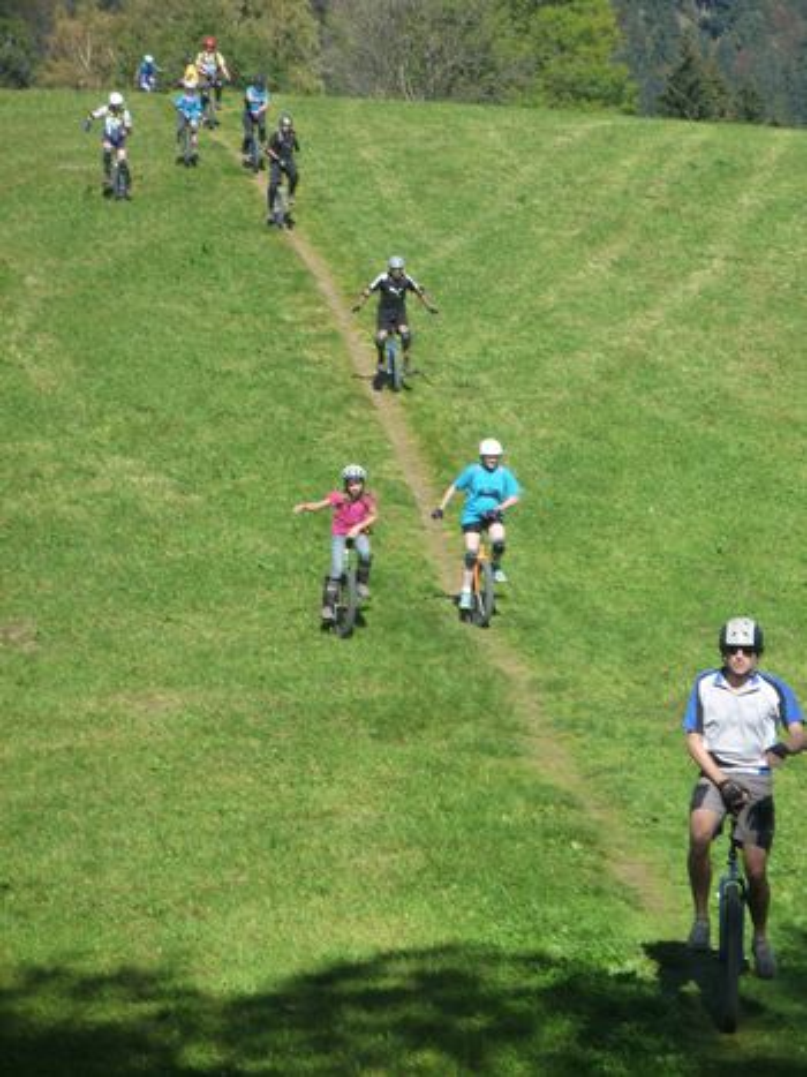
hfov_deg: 12.3
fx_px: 3732
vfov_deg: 16.4
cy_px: 538
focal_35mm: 120
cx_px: 404
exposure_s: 1/200
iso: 125
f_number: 5.8
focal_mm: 21.3
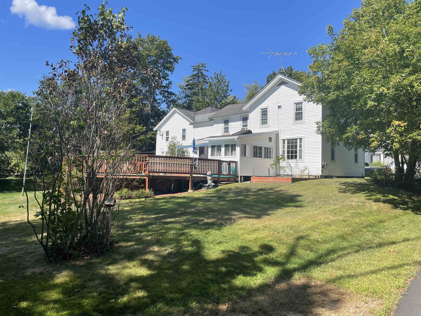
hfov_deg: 67.3
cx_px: 210
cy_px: 158
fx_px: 316
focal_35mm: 26
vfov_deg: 53.1
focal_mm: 4.2
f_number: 1.6
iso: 32
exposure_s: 1/2304
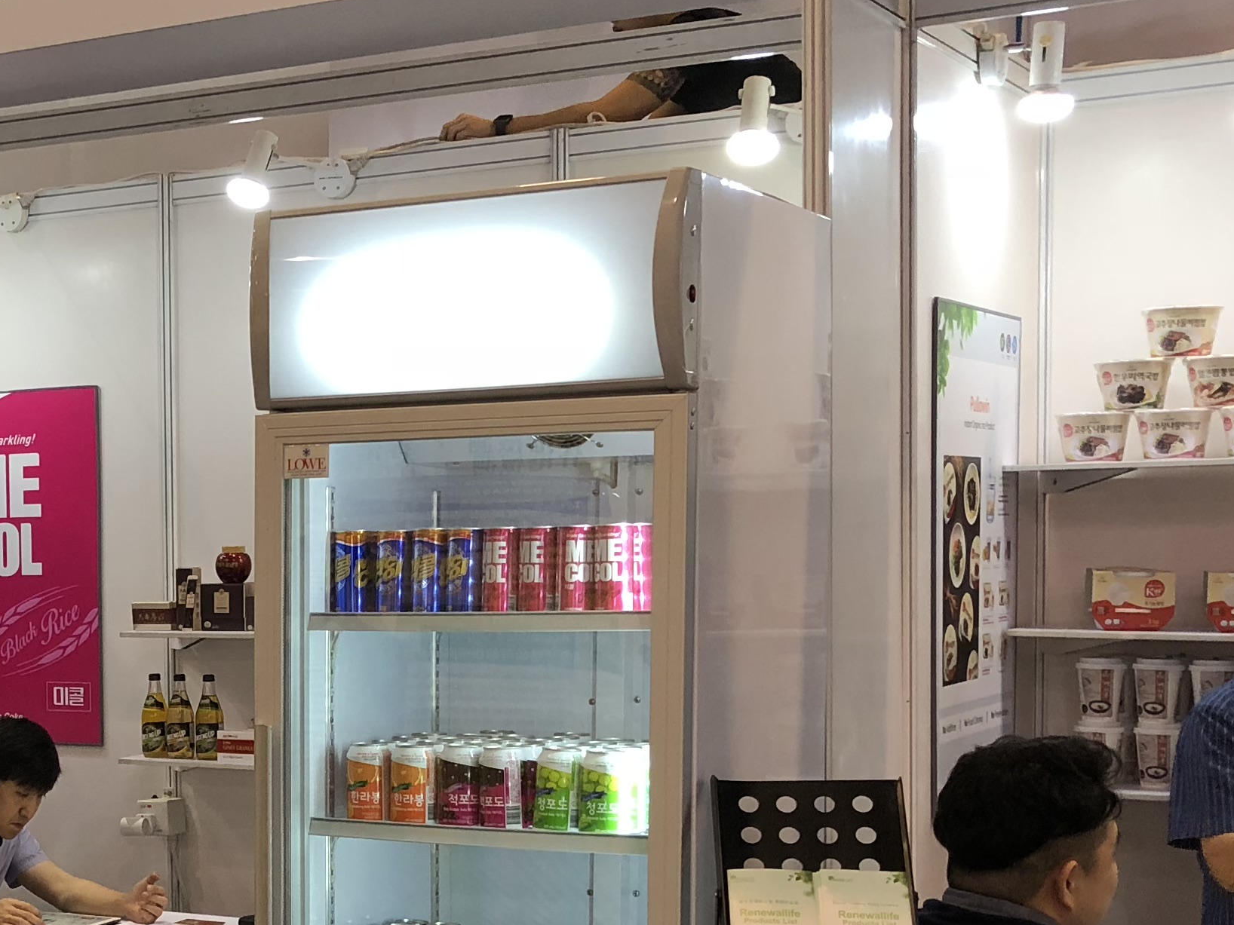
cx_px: -18
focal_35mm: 69
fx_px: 2460
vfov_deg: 21.1
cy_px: 715
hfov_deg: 26.6
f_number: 1.8
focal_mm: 3.99
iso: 40
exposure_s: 1/33
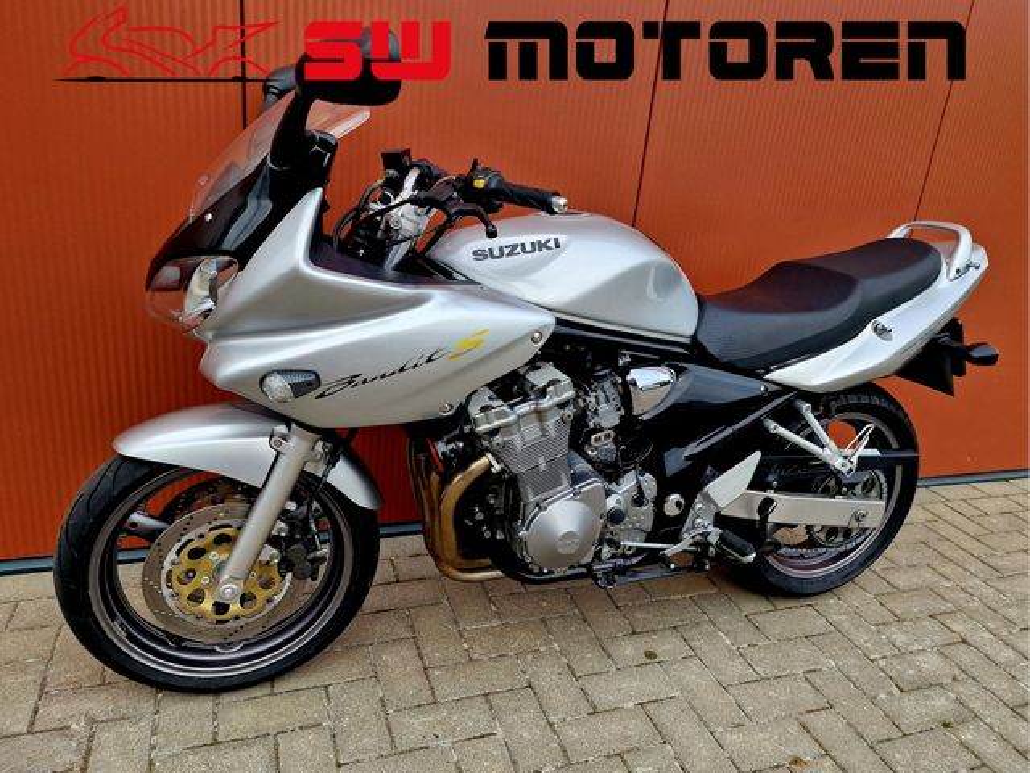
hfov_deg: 73.9
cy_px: 386
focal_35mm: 23
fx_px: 684
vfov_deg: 58.9
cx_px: 515
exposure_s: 1/182
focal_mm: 6.4
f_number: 1.8
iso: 50
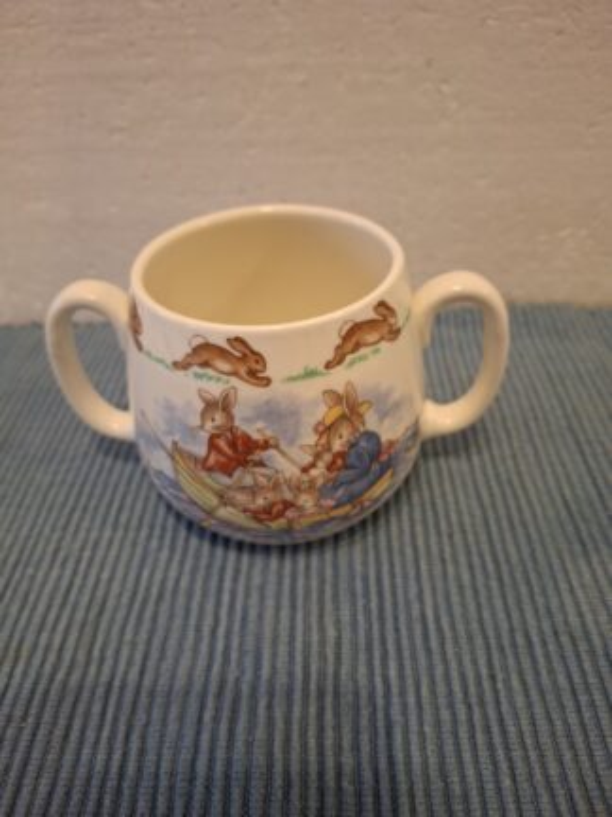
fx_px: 589
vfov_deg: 69.4
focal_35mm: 25
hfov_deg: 54.9
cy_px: 408
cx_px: 306
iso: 250
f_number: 1.8
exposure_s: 1/33
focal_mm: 4.69
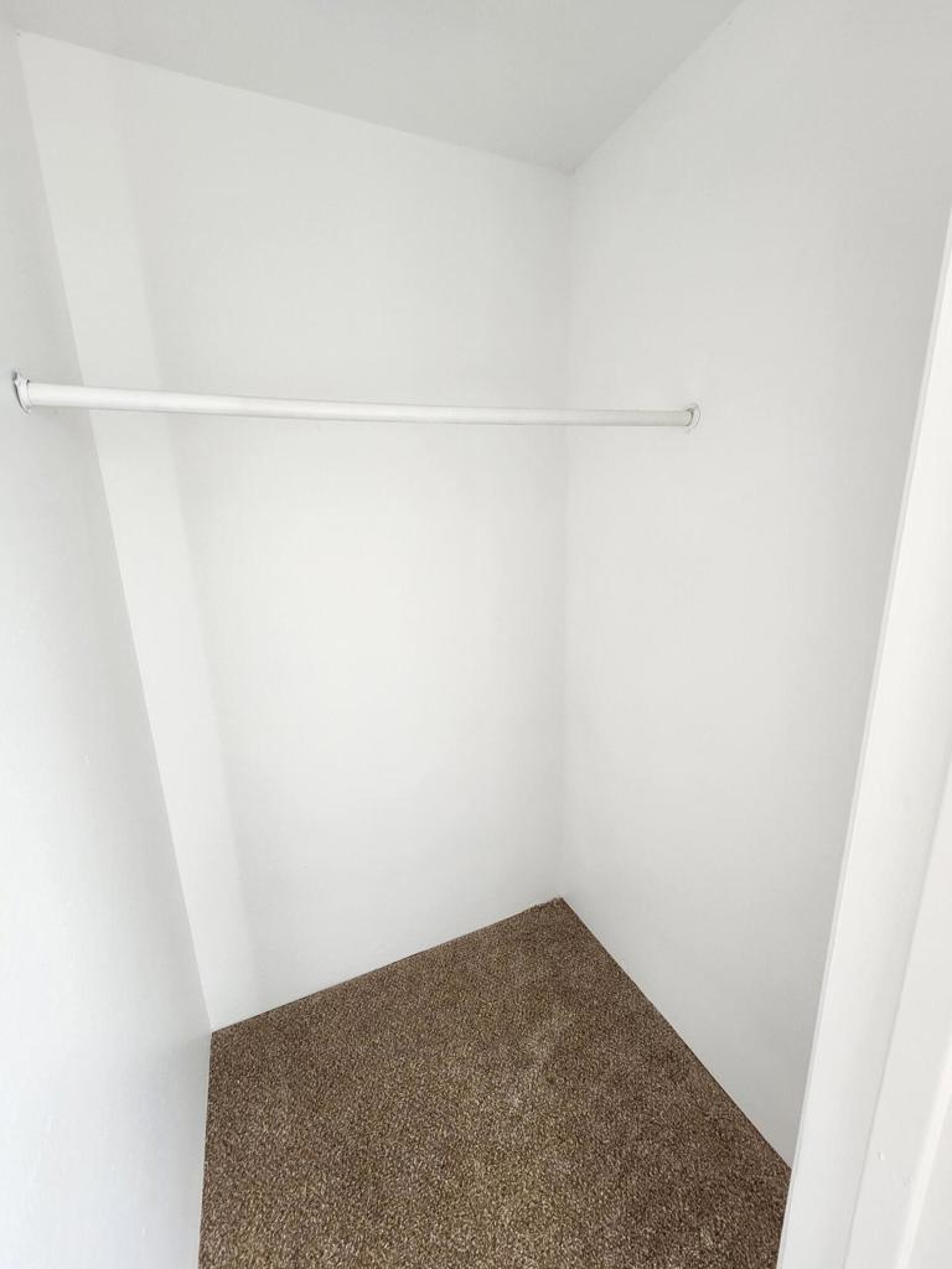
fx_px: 477
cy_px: 634
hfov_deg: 89.9
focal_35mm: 13
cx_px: 476
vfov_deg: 106.2
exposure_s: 1/40
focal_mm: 2.2
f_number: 2.2
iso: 320
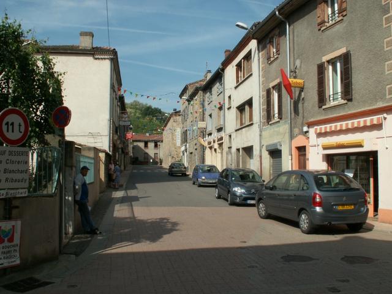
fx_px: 396
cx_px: 196
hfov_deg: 52.6
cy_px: 147
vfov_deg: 40.7
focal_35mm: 35
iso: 50
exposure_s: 1/250
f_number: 7.1
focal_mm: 5.86
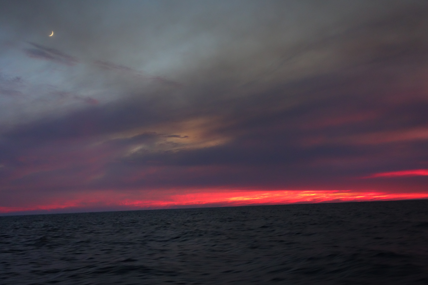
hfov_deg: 37.5
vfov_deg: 25.5
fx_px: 630
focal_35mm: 53
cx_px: 230
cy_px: 134
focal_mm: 17.8
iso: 800
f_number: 3.2
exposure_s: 1/20
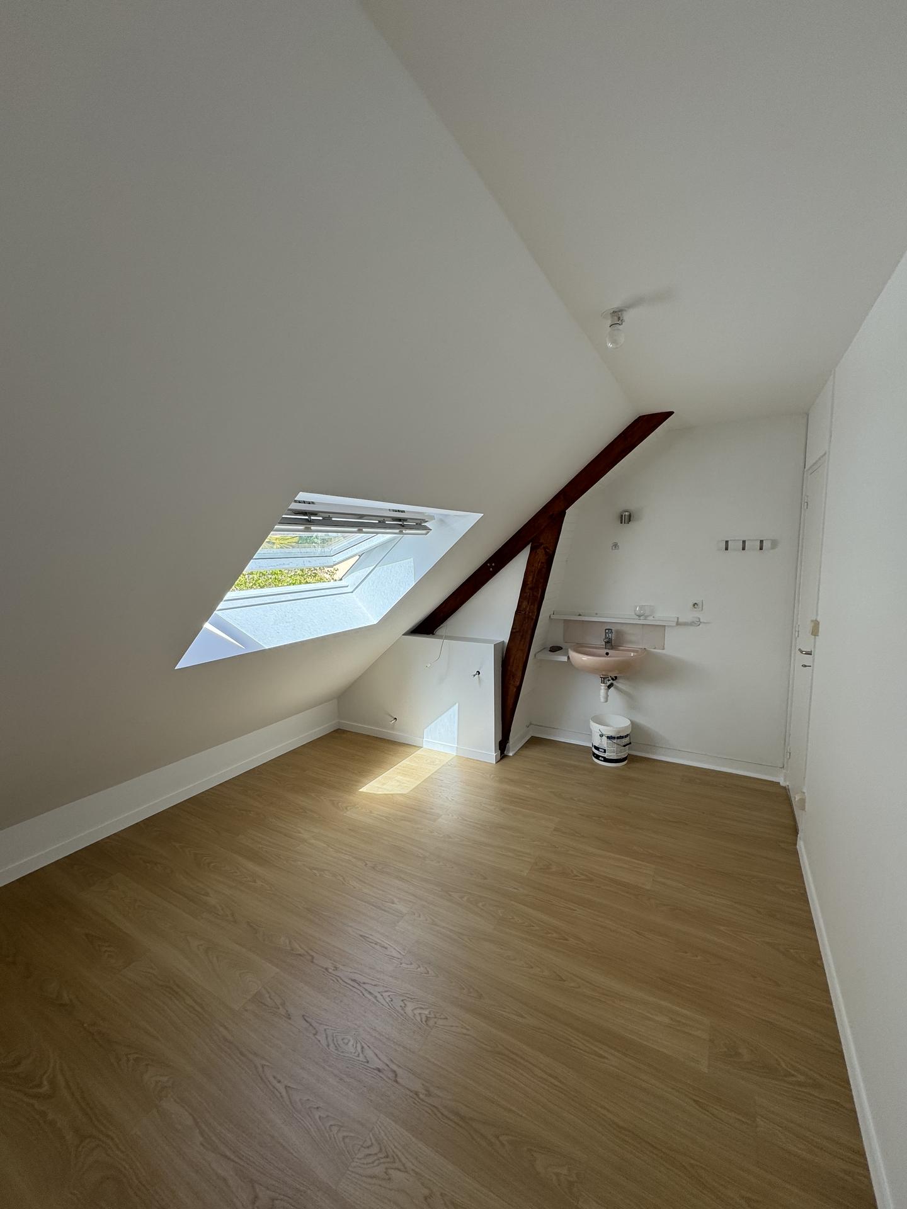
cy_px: 604
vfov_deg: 102.1
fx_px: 489
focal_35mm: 14
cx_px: 454
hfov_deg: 85.7
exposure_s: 1/245
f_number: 2.2
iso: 40
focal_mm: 2.22
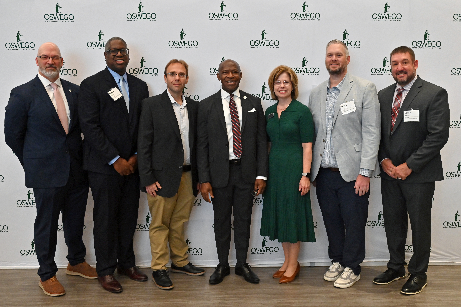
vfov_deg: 35.0
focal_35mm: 38
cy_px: 154
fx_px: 486
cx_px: 230
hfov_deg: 50.7
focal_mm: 38
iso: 2500
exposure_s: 1/160
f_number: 5
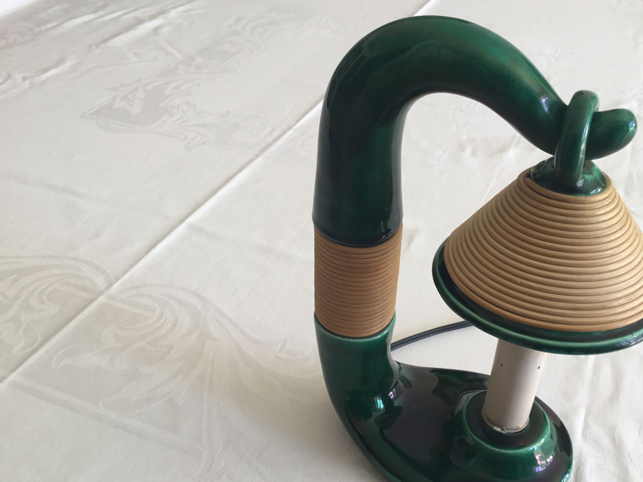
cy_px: 271
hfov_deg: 51.3
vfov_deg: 39.6
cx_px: 356
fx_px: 669
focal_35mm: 36
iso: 25
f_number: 2.4
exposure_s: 1/50
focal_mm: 3.3
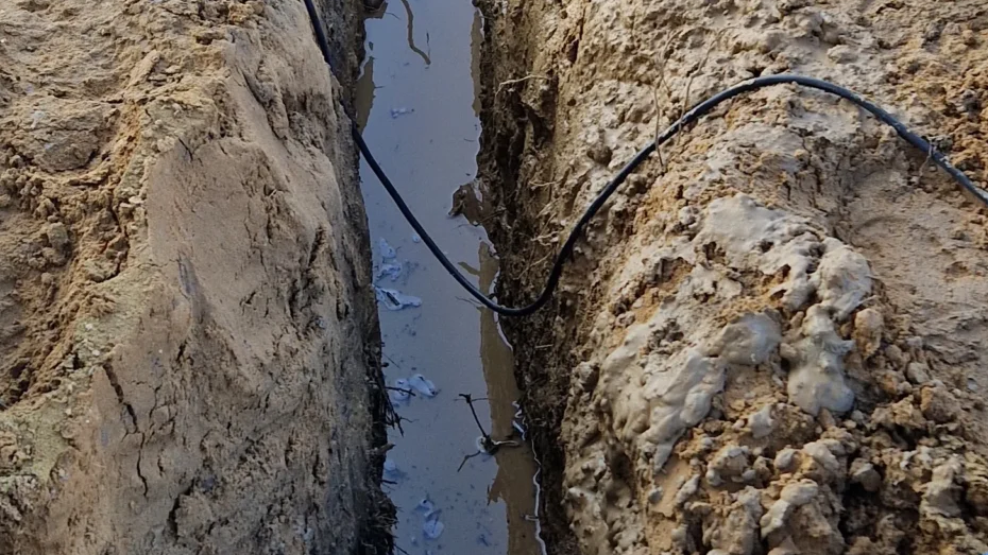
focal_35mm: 69
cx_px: 357
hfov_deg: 30.4
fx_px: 1808
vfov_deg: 17.3
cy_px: 92
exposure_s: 1/334
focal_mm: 5.4
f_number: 1.8
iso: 50
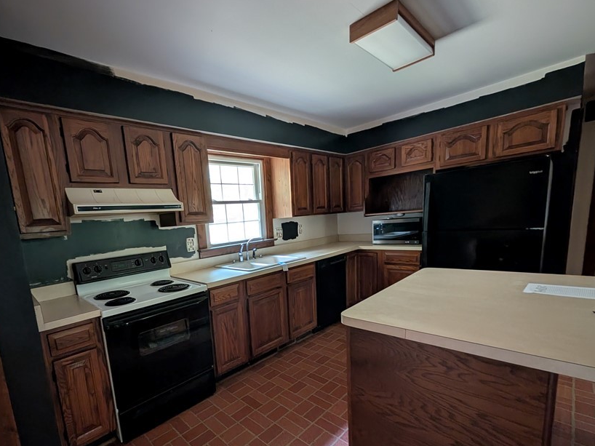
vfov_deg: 80.9
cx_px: 235
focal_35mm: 15
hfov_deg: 96.8
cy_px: 265
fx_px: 258
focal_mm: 2.02
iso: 179
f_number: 1.7
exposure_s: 1/19
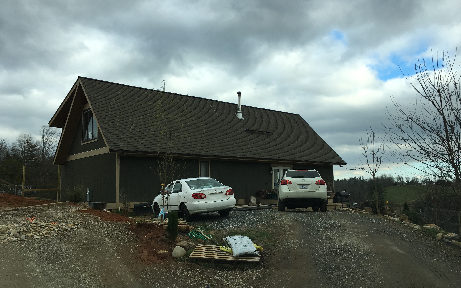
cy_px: 148
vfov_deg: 40.6
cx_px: 229
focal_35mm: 31
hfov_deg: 61.2
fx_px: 389
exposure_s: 1/490
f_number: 2.2
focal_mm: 4.15
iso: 25
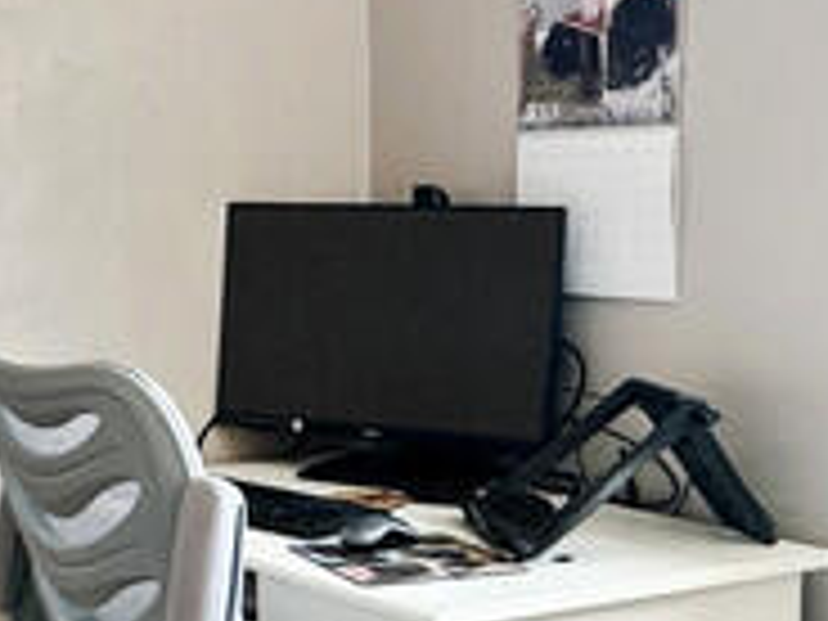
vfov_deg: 18.9
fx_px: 1866
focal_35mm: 78
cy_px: 405
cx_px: 202
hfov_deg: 24.7
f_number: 2.2
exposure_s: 1/99
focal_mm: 2.22
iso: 50
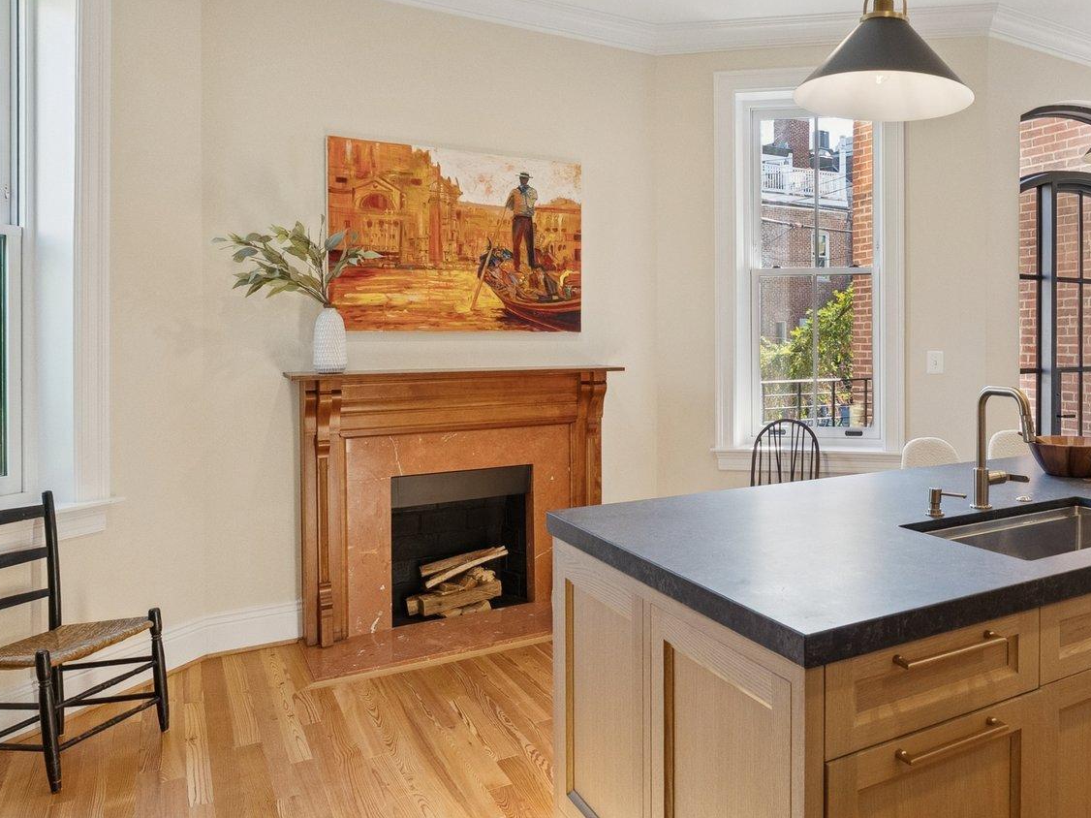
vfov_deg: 49.6
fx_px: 882
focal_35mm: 28
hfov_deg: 59.9
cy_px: 365
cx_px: 822
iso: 2000
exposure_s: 1/160
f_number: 5.6
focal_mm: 16
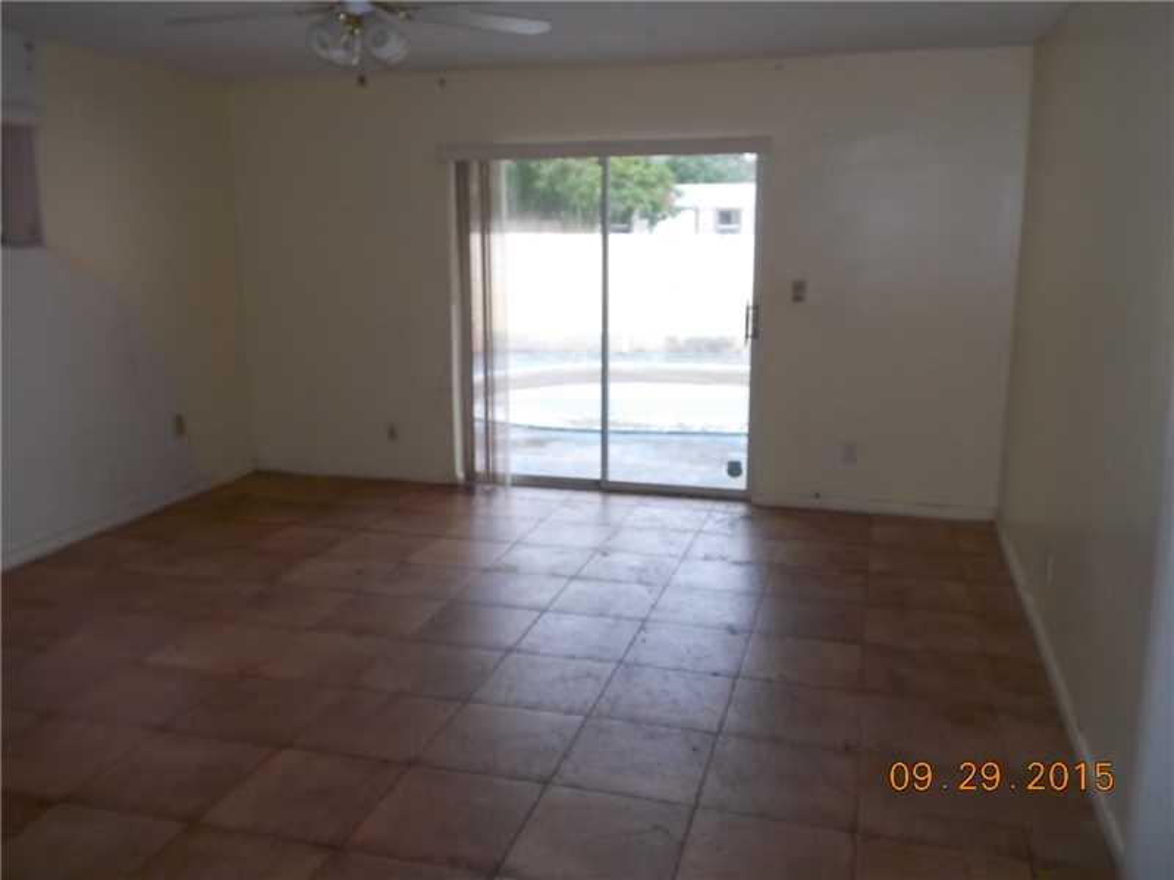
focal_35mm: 29
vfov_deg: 48.2
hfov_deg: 61.7
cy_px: 440
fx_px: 984
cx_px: 587
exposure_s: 1/125
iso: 80
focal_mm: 4.1
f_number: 3.3
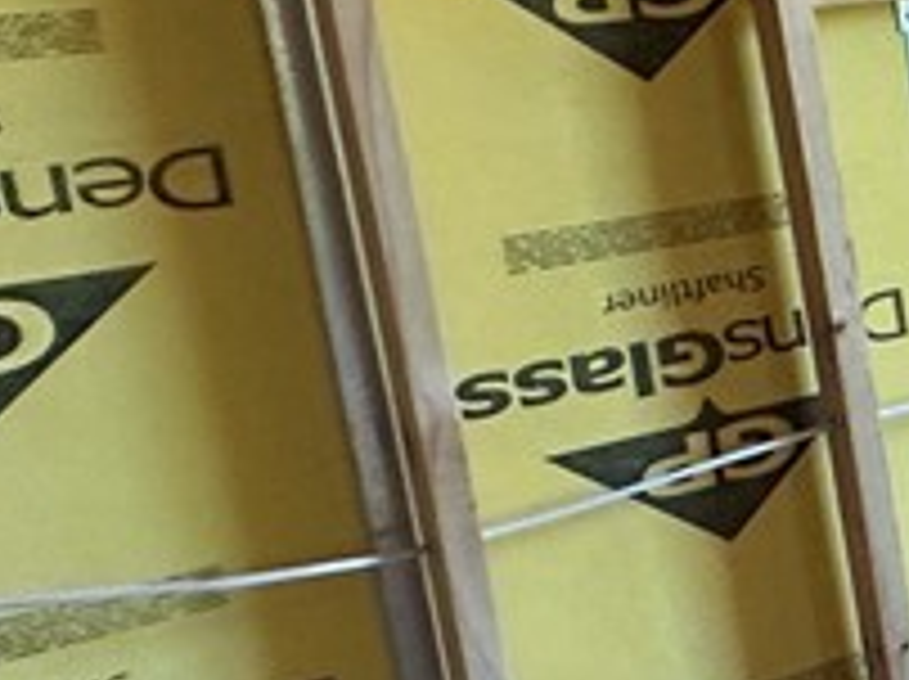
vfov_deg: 20.3
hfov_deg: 14.9
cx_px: 2214
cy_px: 81
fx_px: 1862
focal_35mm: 71
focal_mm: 2.22
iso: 100
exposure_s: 1/99
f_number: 2.2
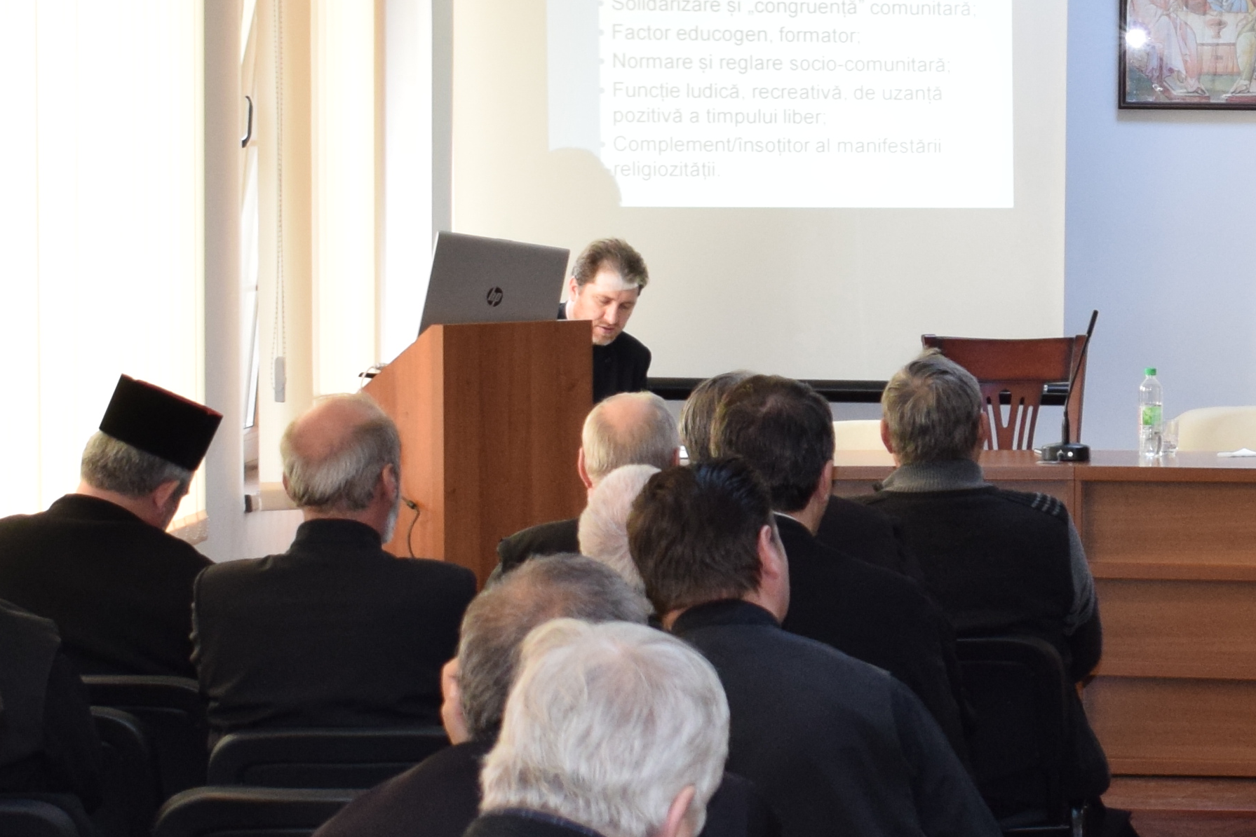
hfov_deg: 14.9
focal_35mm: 136
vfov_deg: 10.1
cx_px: 1154
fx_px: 4733
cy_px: 339
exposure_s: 1/100
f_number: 5
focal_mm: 27
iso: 800
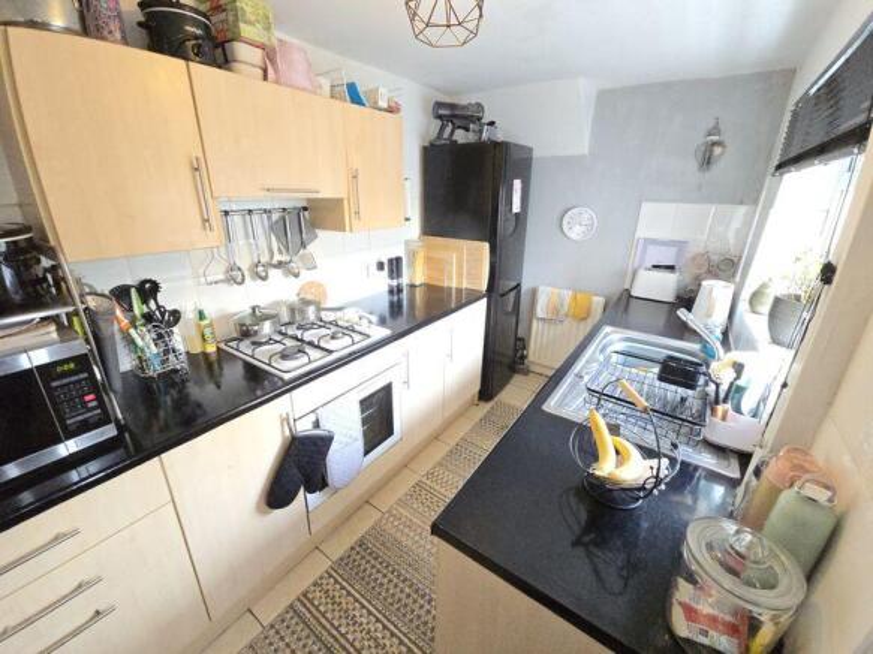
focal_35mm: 13
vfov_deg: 89.9
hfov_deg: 106.2
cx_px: 436
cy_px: 327
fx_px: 328
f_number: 2.2
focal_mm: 2.2
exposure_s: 1/50
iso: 640
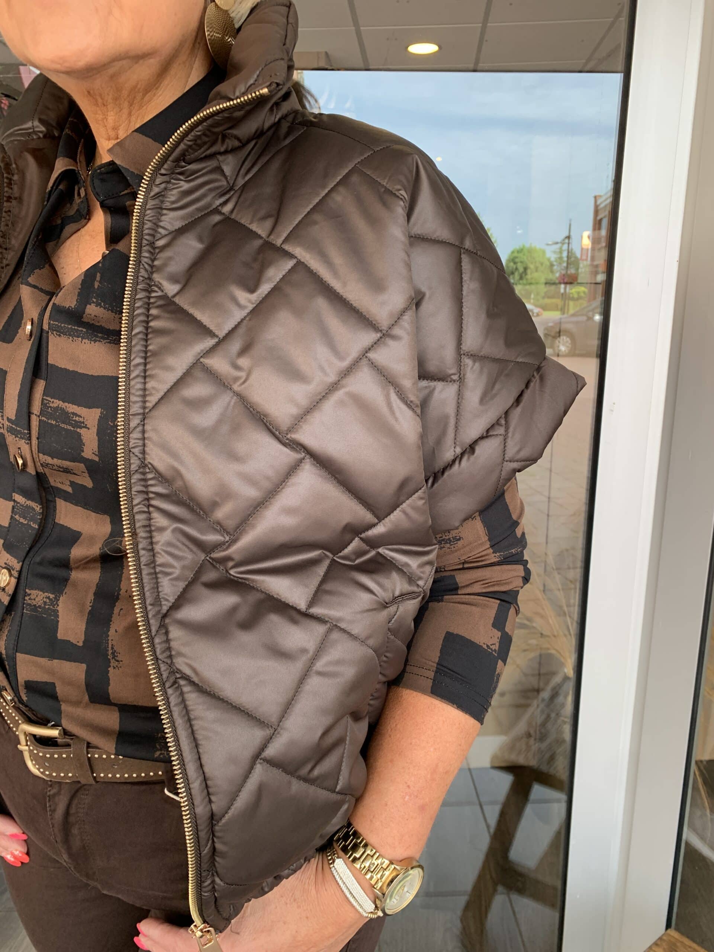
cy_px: 476
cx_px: 357
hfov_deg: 53.1
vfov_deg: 67.3
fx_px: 715
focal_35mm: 26
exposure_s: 1/121
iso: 64
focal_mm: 4.25
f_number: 1.8
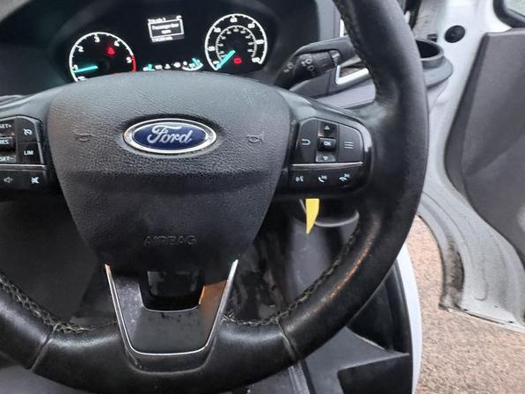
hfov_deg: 78.1
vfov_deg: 62.1
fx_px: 319
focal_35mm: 21
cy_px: 135
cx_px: 212
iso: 800
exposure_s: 1/46
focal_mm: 2.22
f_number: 2.2
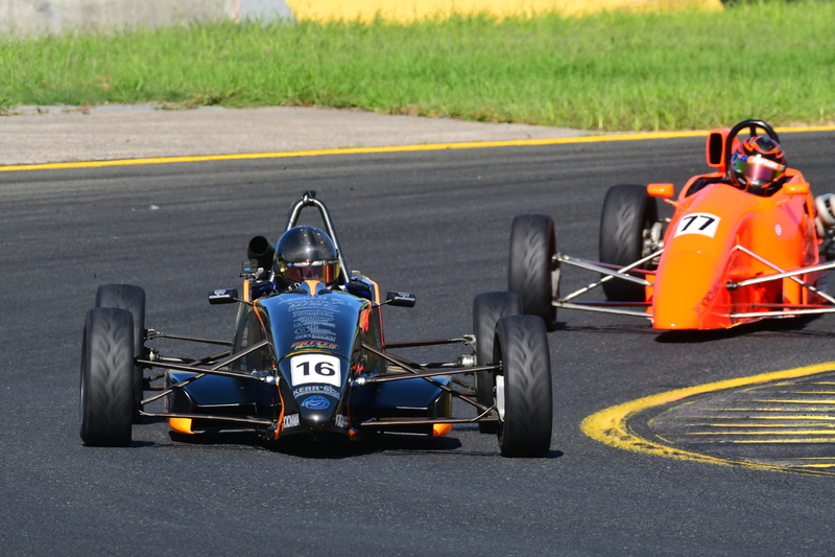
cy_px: 278
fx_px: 13913
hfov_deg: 3.4
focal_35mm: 600
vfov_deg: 2.3
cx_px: 418
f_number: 11
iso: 500
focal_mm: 400
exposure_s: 1/640
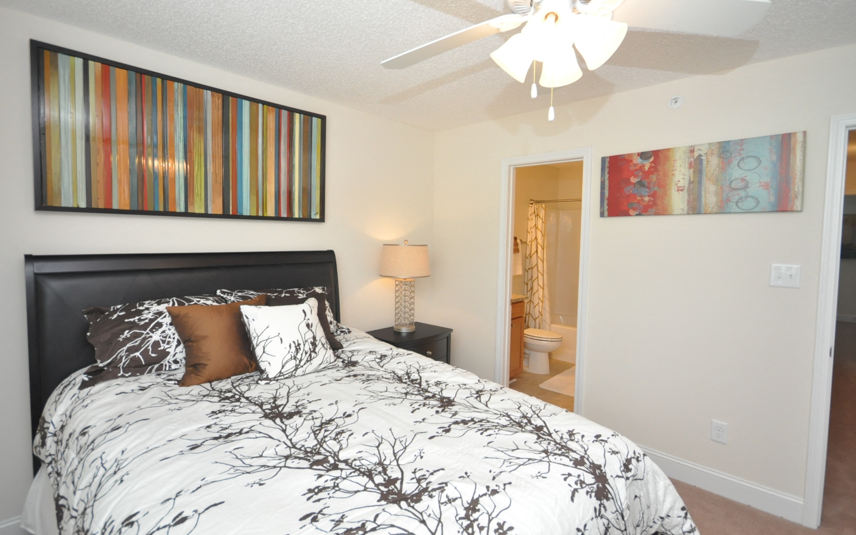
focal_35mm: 18
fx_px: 409
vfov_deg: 66.4
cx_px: 429
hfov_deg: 92.6
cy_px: 259
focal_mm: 11
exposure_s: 1/60
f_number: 5.6
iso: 1400
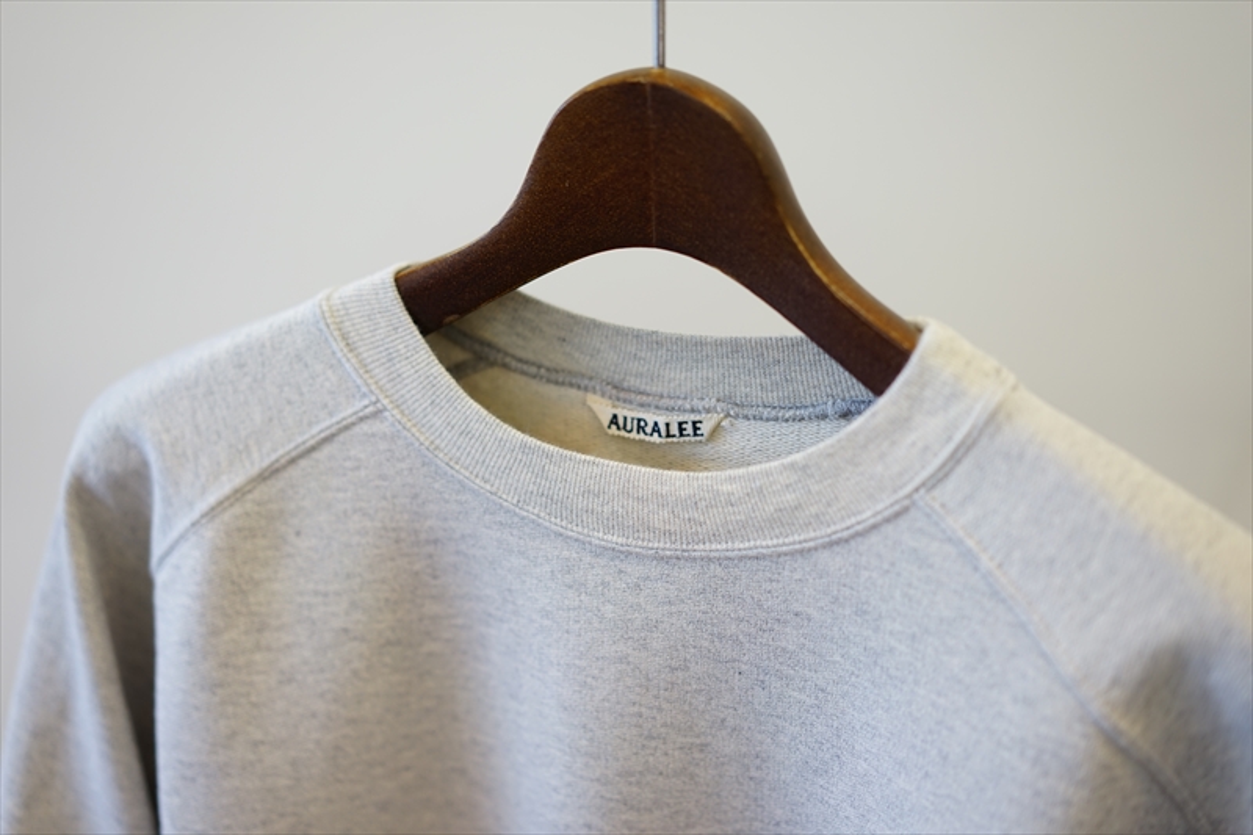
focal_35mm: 55
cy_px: 418
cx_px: 626
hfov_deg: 36.3
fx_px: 1914
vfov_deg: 24.6
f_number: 2
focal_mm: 55
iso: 125
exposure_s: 1/60
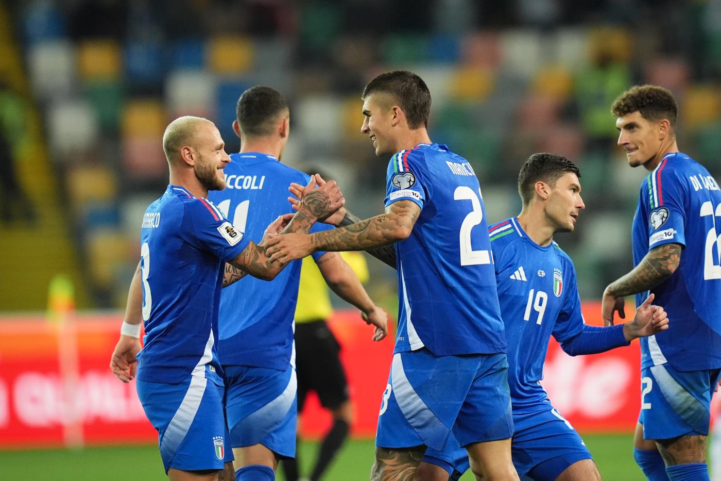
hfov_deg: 5.2
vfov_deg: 3.4
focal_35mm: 400
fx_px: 8010
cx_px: 360
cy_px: 240
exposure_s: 1/1600
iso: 3200
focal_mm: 400
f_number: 3.2
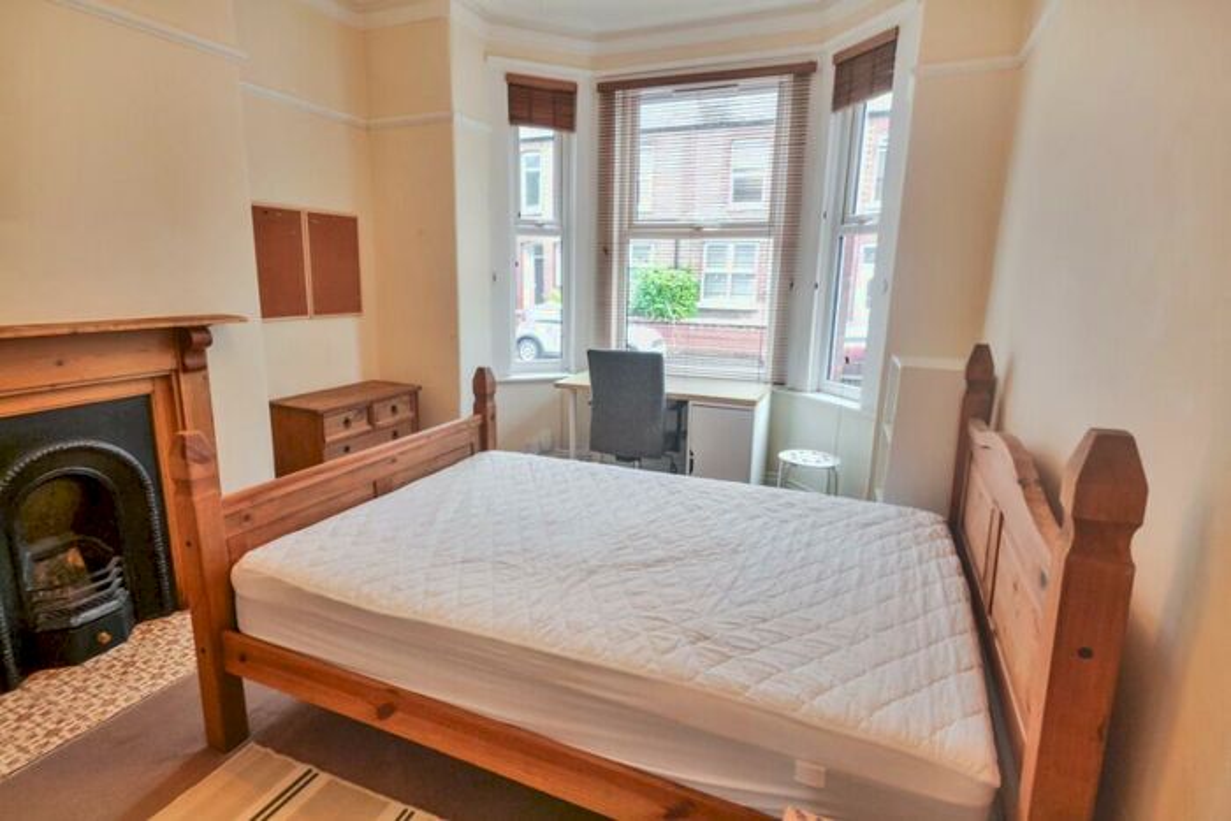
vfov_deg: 67.4
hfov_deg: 90.0
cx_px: 616
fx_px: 616
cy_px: 410
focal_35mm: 18
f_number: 4.5
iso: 400
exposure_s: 1/30
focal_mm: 12
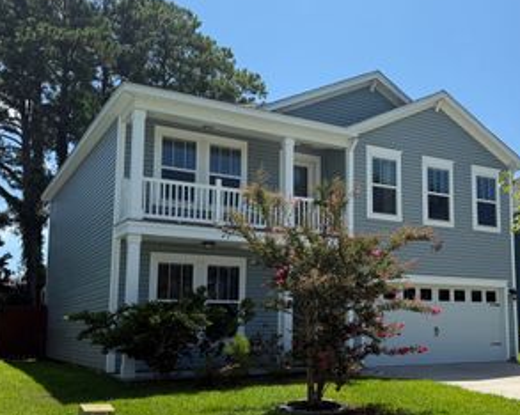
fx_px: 615
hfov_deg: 44.8
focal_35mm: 40
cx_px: 366
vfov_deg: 37.2
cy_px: 247
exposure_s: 1/4673
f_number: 1.78
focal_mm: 6.76
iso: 80
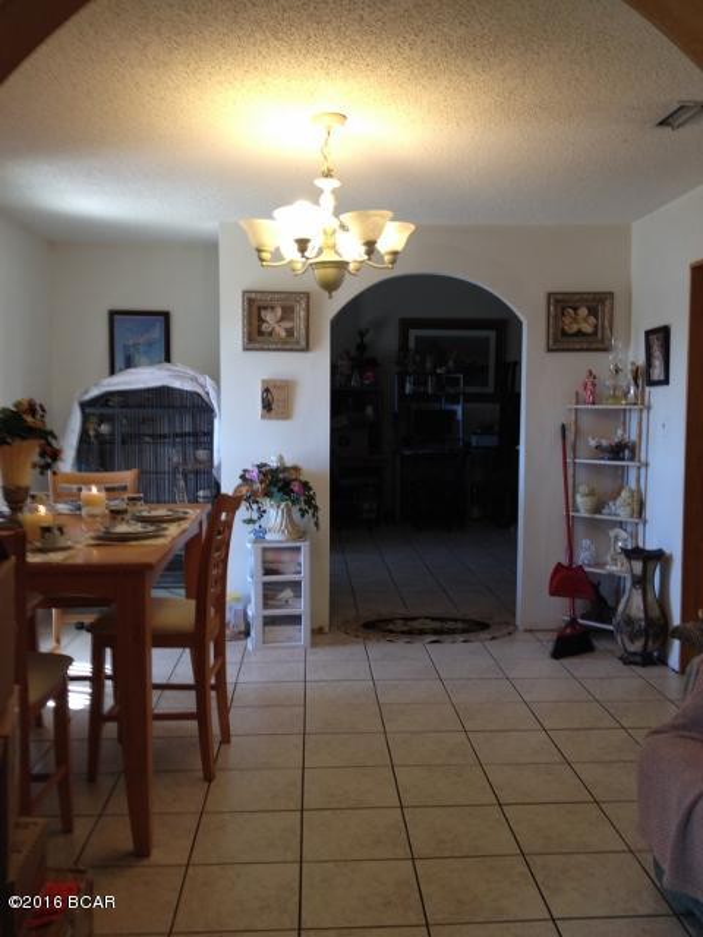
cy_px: 468
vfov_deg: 52.6
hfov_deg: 40.7
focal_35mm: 35
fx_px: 948
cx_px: 352
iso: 64
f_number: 2.4
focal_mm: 4.28
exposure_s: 1/30
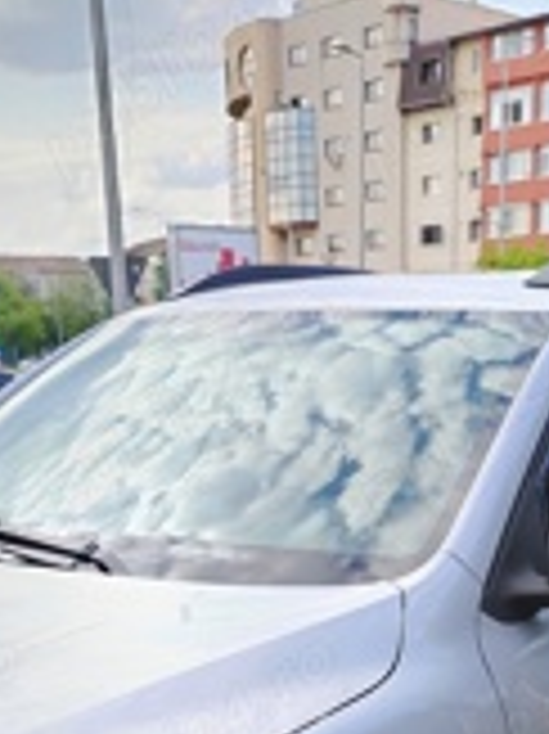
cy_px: 824
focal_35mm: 59
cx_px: 346
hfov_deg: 24.7
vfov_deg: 29.3
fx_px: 1249
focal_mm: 5.25
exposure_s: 1/267
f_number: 1.75
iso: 100
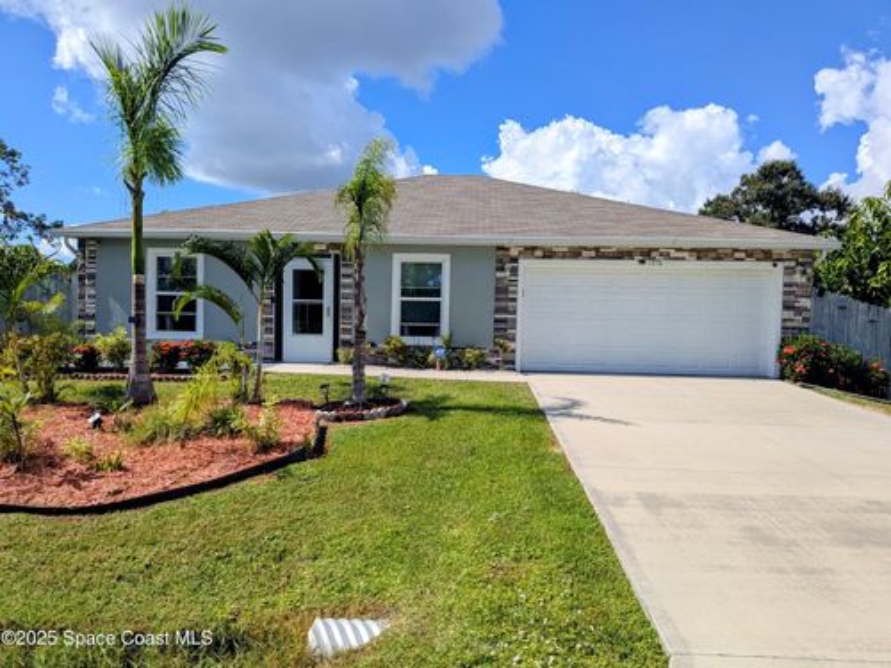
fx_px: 618
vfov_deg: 56.8
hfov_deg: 71.6
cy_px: 334
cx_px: 446
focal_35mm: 24
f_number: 1.7
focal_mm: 4.53
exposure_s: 1/4484
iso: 45
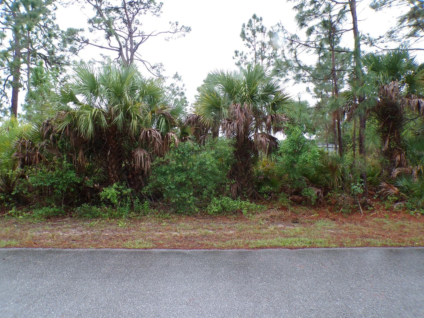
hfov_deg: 69.4
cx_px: 219
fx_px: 306
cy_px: 153
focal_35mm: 25
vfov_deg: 54.9
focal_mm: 4.3
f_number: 4.4
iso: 100
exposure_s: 1/80
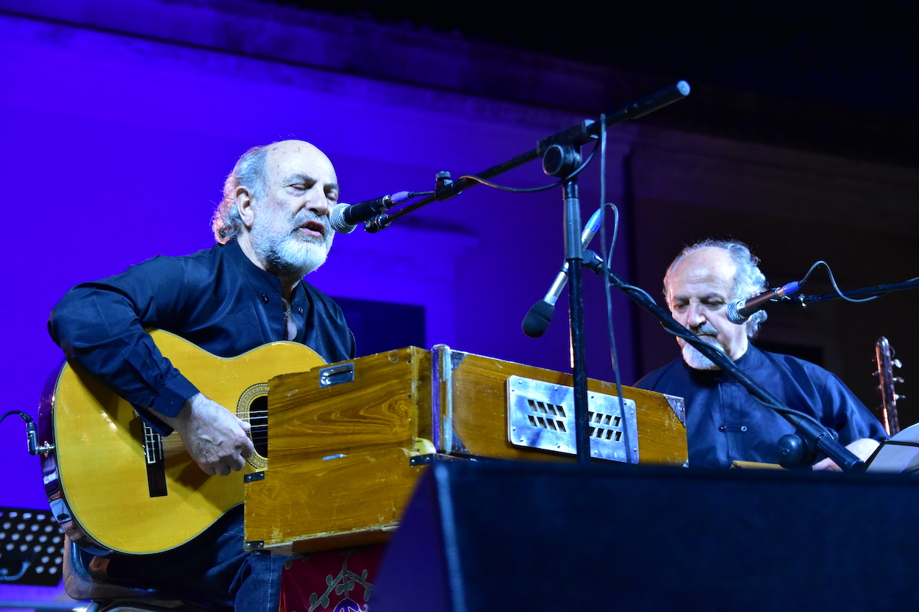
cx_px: 460
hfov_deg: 27.0
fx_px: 1914
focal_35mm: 75
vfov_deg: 18.2
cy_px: 306
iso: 4000
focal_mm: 50
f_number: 3.5
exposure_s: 1/250
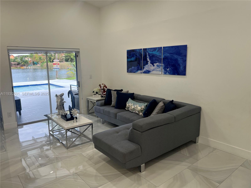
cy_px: 94
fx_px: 189
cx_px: 126
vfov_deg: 53.1
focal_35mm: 26
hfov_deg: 67.3
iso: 50
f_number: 1.5
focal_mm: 5.7
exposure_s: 1/135
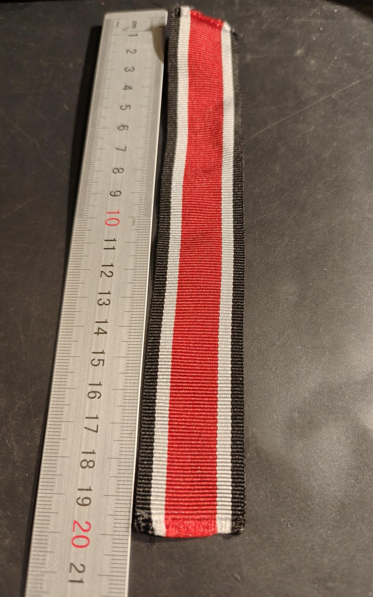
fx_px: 407
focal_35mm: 25
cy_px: 299
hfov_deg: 49.2
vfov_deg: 72.5
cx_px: 204
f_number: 1.6
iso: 160
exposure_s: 1/100
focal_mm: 6.06
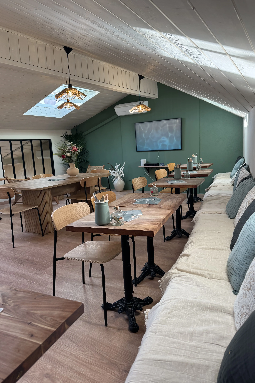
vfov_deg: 71.5
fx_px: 266
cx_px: 122
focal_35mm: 25
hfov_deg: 51.3
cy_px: 191
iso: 125
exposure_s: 1/100
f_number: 1.78
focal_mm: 6.76
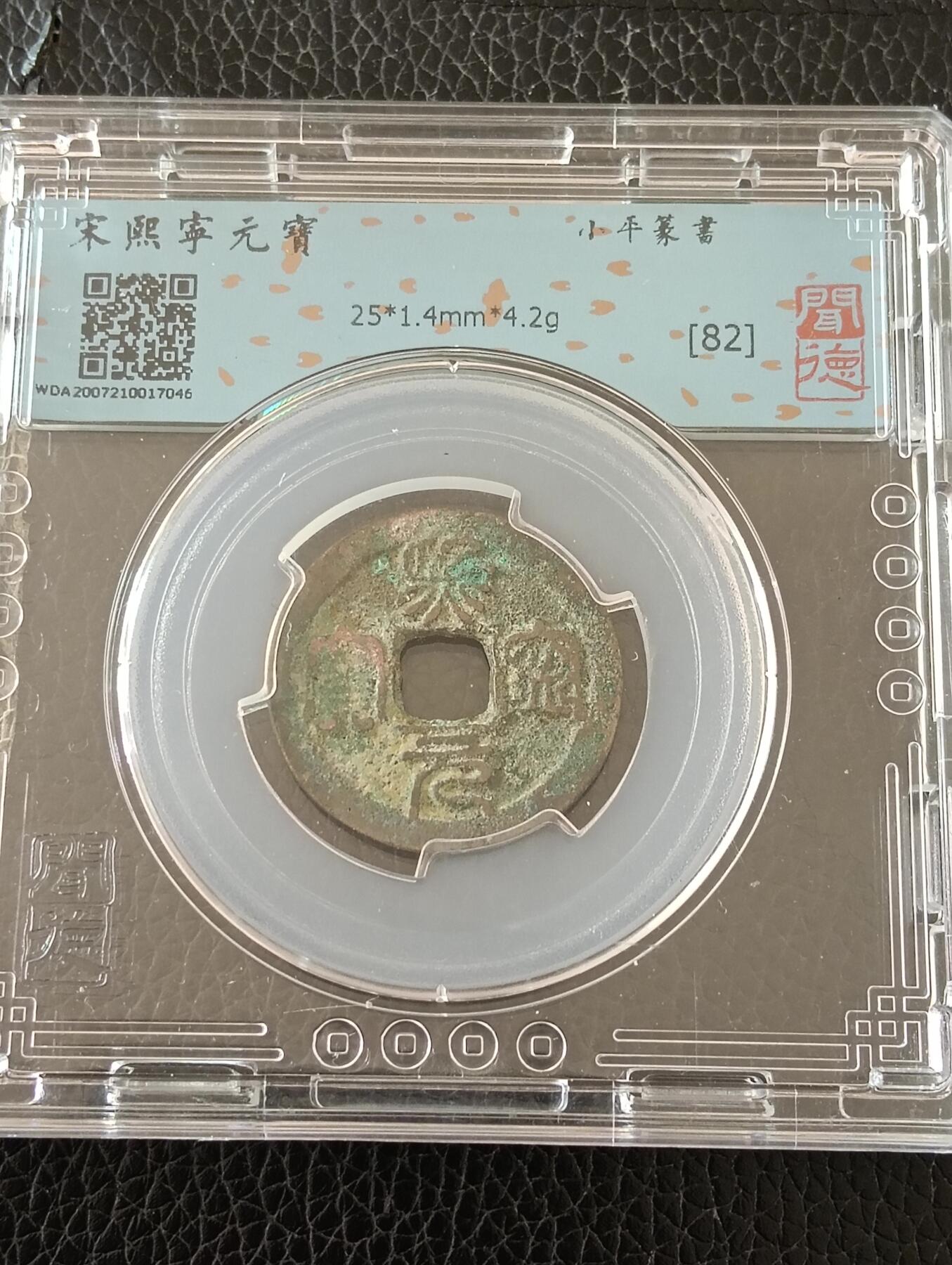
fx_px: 2122
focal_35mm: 58
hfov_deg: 25.3
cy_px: 632
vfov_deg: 33.2
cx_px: 476
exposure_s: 1/33.3
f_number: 1.8
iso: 320
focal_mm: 3.98
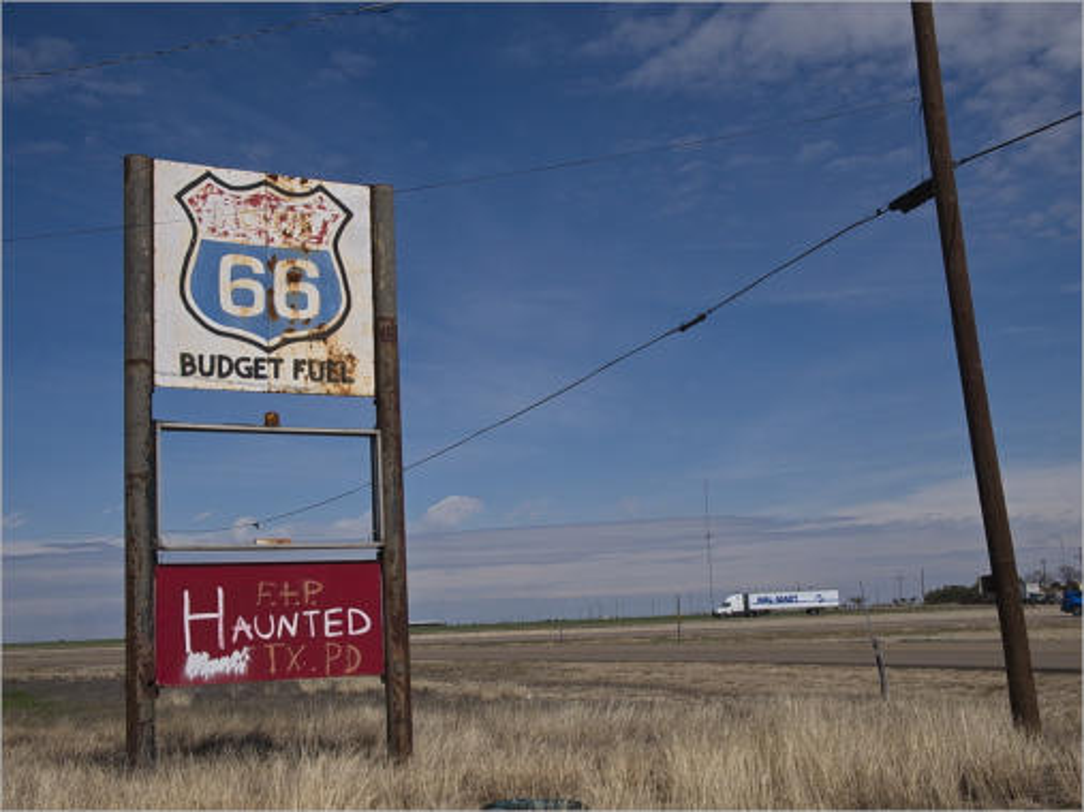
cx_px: 542
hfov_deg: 43.0
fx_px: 1378
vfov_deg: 32.9
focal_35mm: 44
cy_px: 406
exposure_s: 1/800
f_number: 11
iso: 200
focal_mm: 22
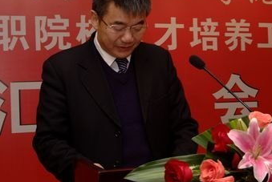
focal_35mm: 69
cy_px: 87
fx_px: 522
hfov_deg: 29.1
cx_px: 175
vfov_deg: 19.8
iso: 320
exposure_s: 1/60
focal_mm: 26
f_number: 5
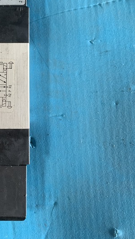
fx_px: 274
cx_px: 6
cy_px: 68
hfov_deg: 26.5
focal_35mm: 43
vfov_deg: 46.1
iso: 320
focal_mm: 4.25
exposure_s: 1/60
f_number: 1.8
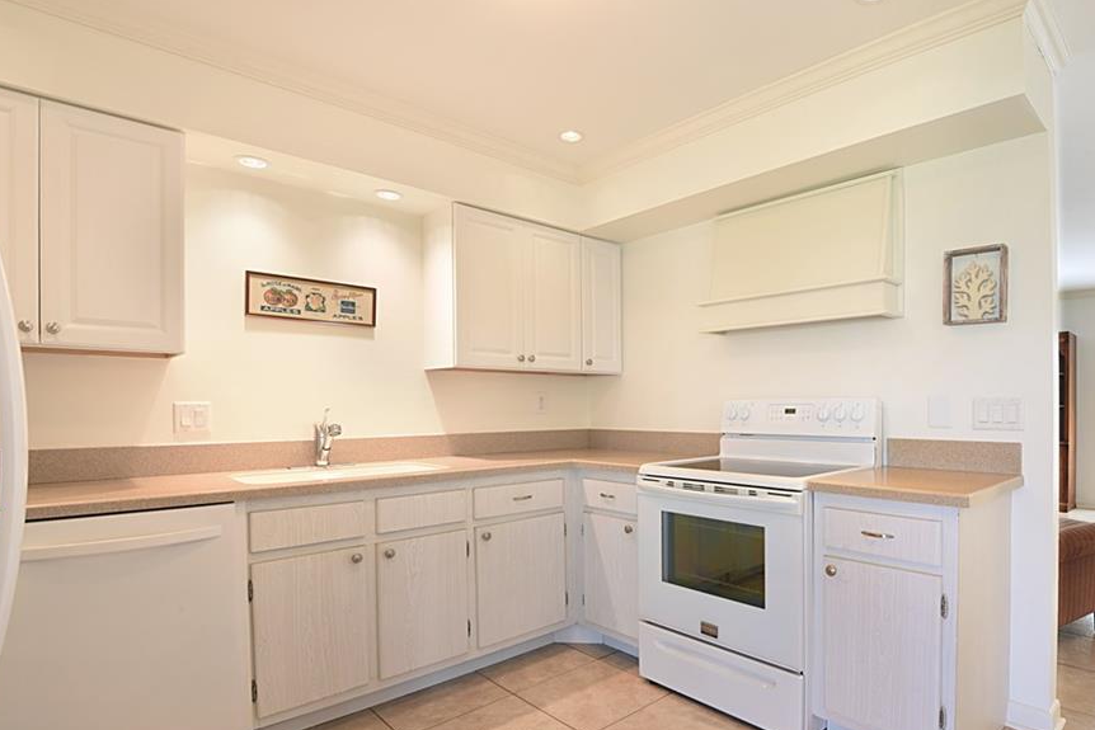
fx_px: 578
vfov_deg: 64.4
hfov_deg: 86.2
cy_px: 408
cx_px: 638
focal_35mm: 19
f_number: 11
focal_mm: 16
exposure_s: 1/1.6
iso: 400
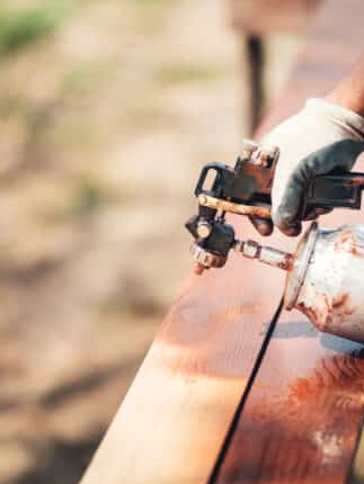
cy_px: 261
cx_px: 225
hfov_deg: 10.2
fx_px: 2045
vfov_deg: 13.5
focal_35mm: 146
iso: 125
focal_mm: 85
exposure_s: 1/4000
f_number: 1.4
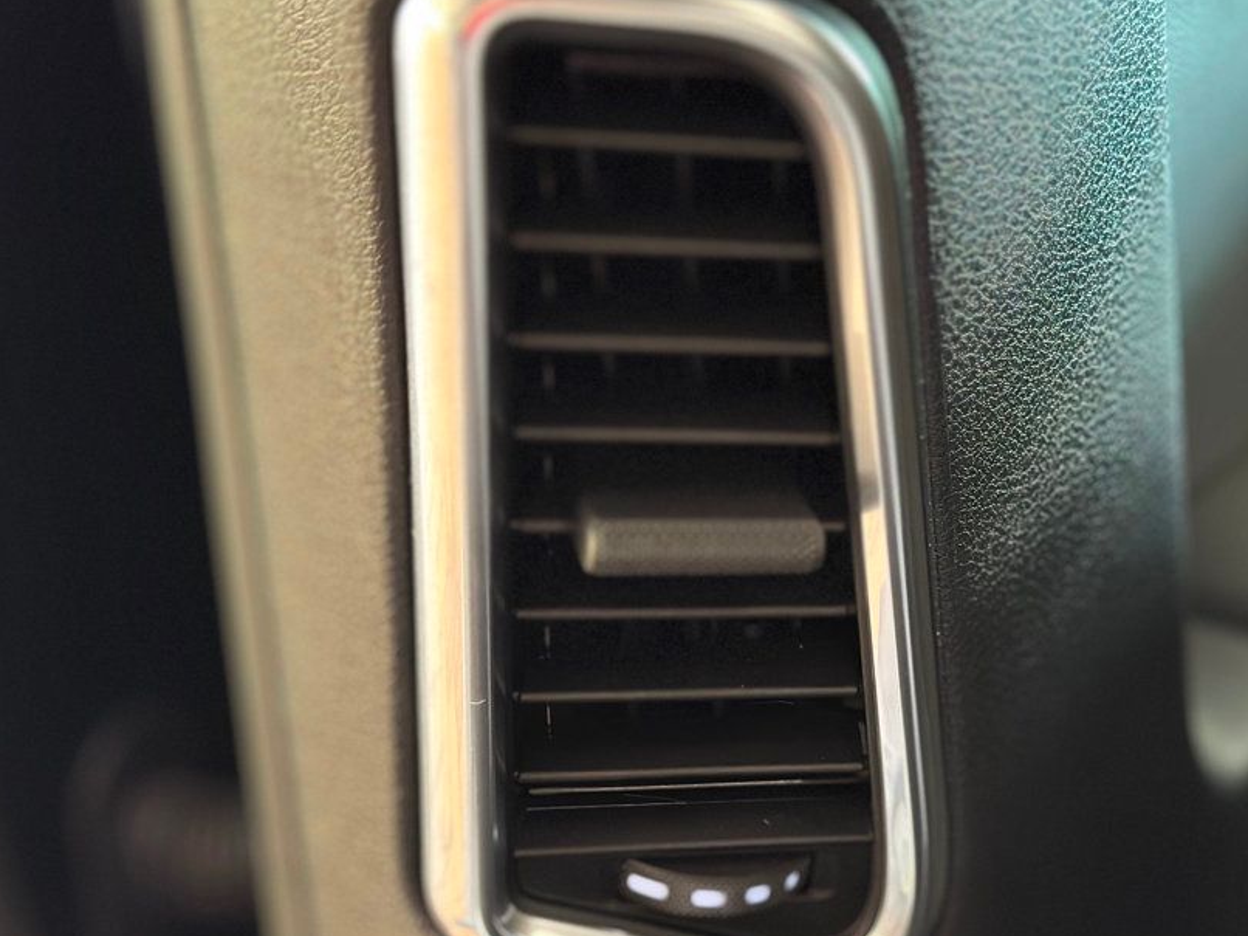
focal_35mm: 61
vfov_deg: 24.0
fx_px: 2199
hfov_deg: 31.6
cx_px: 729
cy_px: 561
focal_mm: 6.86
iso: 640
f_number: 1.78
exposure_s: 1/40
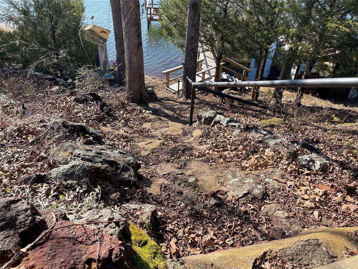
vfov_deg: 54.9
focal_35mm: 25
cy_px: 134
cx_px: 179
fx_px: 259
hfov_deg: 69.4
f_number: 1.6
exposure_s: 1/1098
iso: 32
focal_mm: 5.1
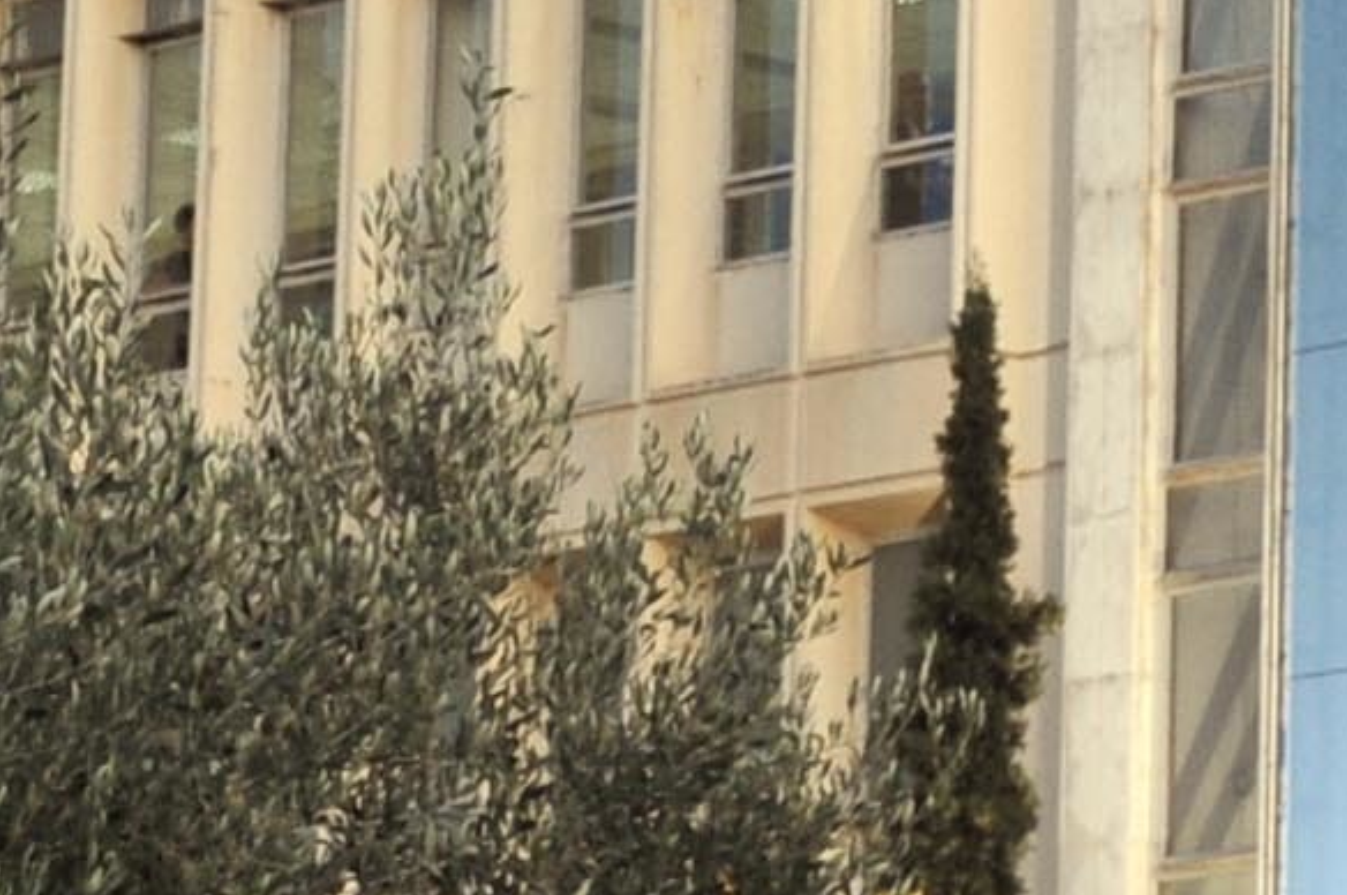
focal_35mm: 350
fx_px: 13081
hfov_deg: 5.9
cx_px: 512
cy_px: 12
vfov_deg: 3.9
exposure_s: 1/100
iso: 1000
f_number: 4
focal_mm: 48
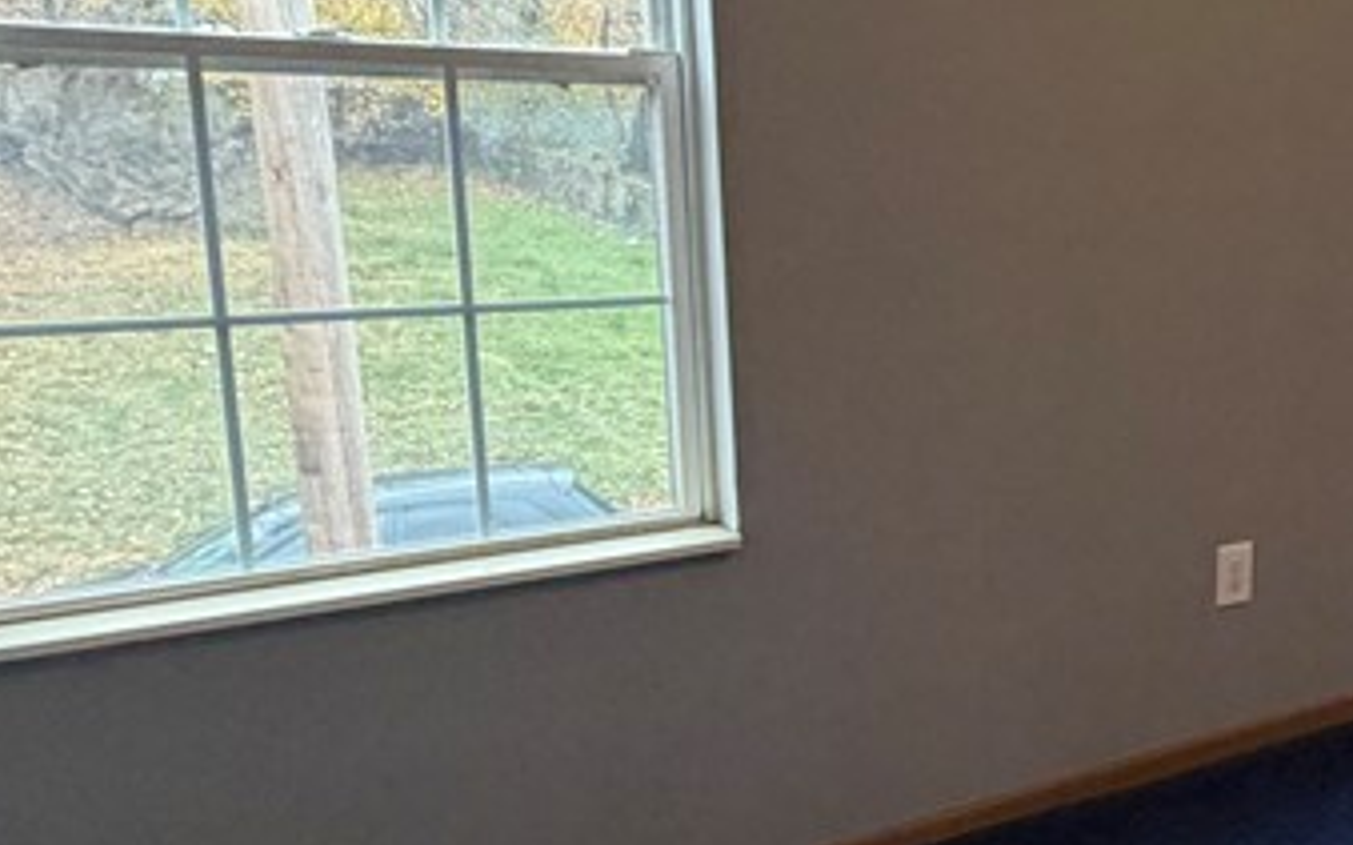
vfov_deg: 28.6
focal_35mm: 45
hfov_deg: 34.8
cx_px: 1641
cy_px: 404
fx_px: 1659
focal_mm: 2.22
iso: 320
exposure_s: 1/60
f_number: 2.2
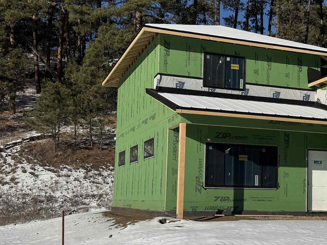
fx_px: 557
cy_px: 141
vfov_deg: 24.8
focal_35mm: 59
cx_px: 287
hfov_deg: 31.3
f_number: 1.78
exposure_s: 1/9091
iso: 80
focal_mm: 6.76
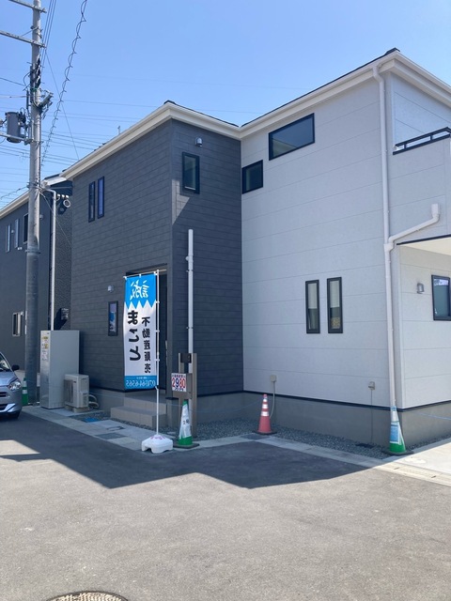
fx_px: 486
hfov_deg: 49.7
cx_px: 226
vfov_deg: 63.4
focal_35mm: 28
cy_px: 300
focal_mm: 3.99
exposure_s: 1/1656
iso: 20
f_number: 1.8
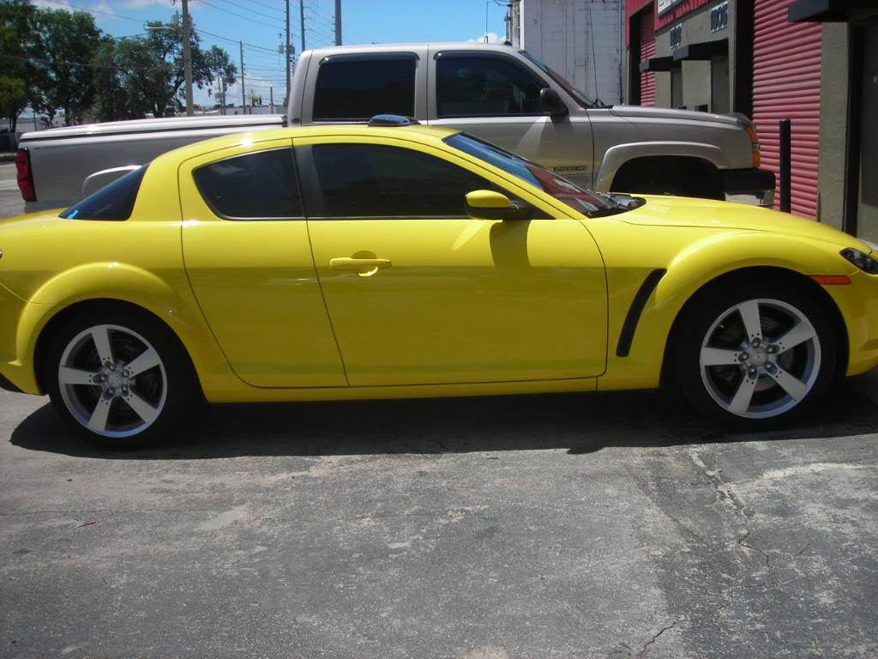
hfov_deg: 49.0
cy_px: 330
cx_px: 439
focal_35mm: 38
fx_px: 964
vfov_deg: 37.7
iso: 50
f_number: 6.4
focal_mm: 6.3
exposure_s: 1/218
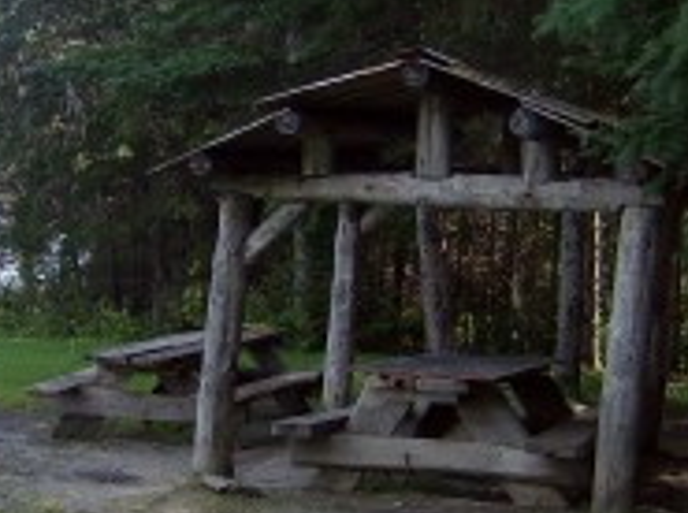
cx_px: 152
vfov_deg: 18.8
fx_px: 1547
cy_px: 331
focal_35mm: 78
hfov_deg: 24.7
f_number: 2.8
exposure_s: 1/393
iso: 100
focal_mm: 6
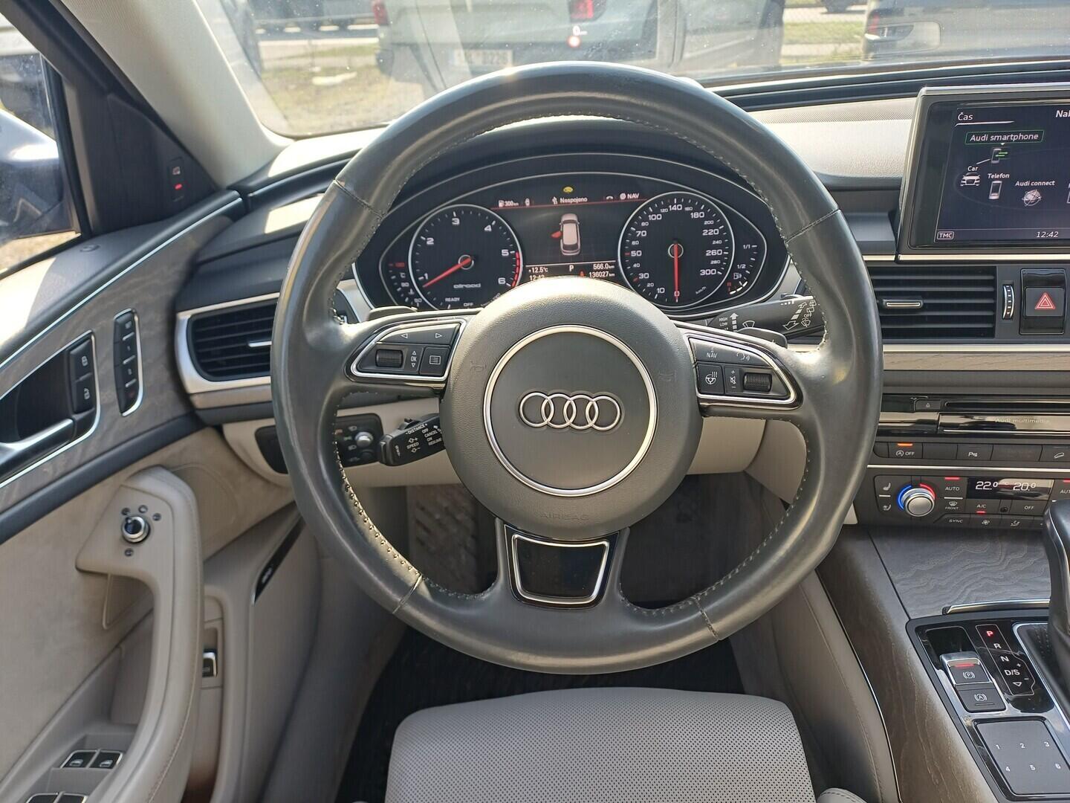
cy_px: 402
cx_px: 535
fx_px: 773
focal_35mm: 25
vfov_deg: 54.9
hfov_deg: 69.4
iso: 64
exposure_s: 1/100
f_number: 1.8
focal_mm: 4.65
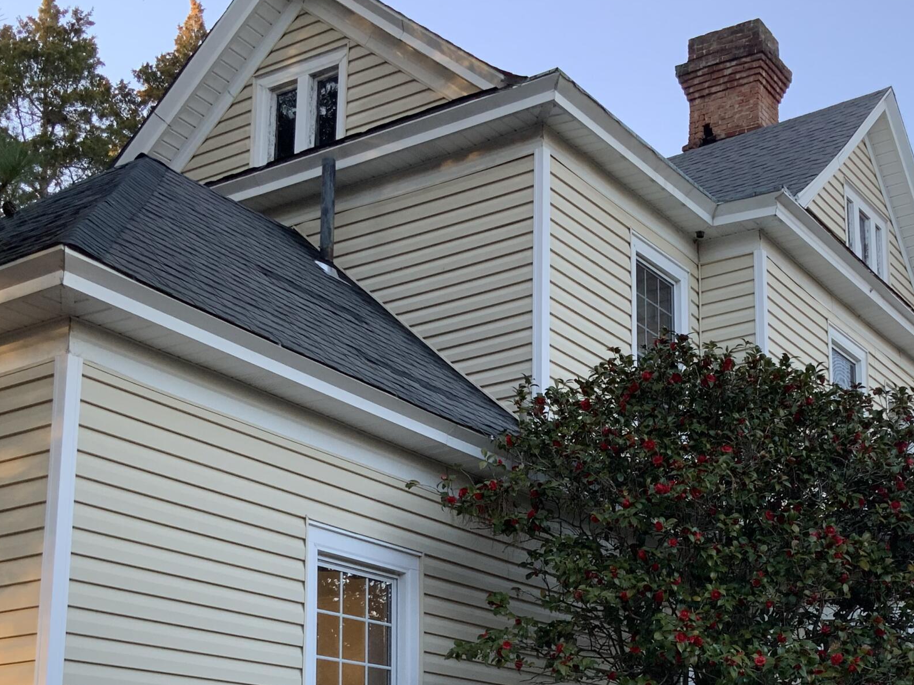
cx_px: 593
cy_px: 586
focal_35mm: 55
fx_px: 1452
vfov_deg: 25.9
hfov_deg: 34.7
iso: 32
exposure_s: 1/120
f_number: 1.8
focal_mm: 3
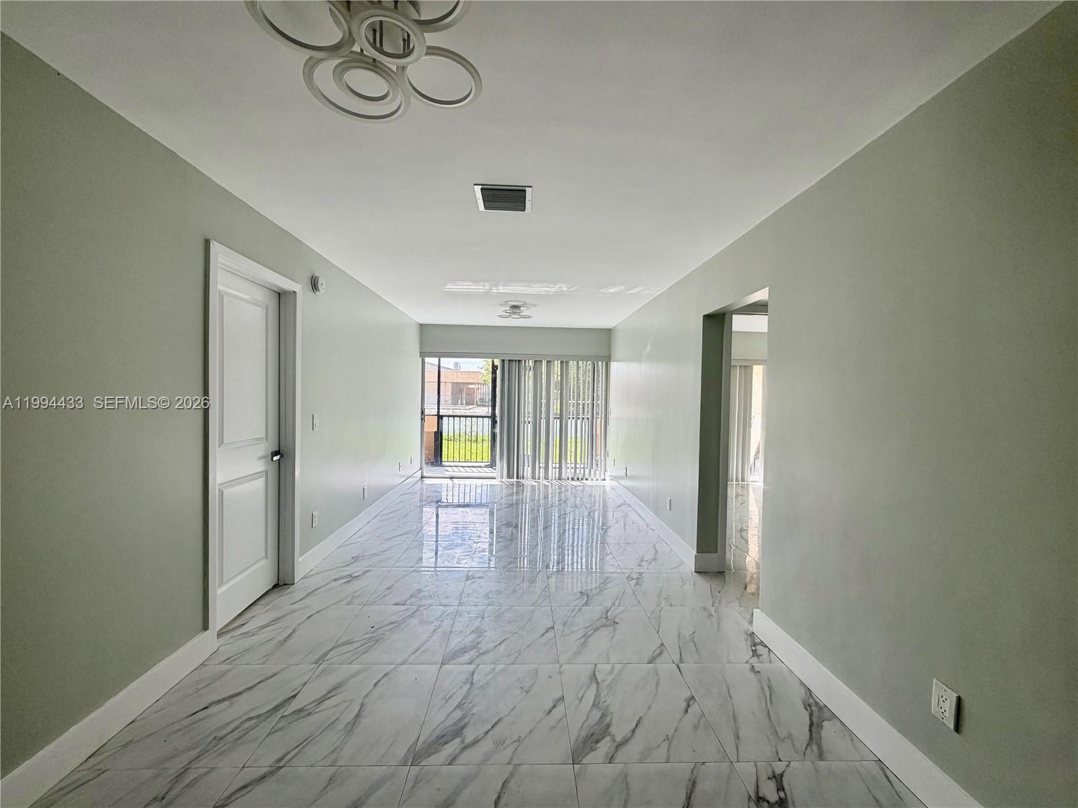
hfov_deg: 102.1
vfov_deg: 85.7
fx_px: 436
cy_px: 404
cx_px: 539
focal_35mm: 14
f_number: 2.2
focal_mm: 2.22
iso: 40
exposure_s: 1/156
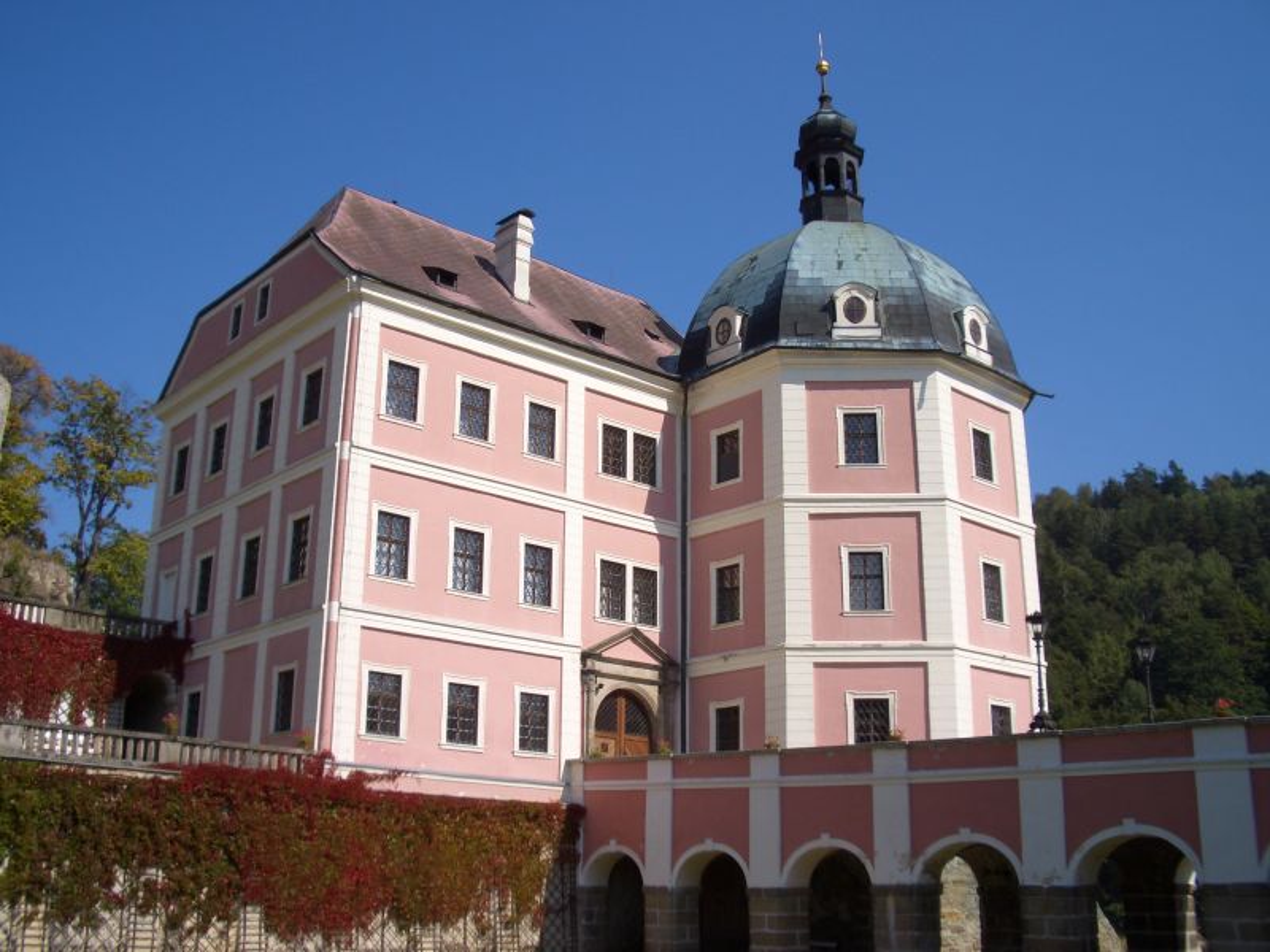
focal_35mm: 35
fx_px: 1284
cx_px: 635
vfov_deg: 40.7
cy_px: 476
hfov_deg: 52.6
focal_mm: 5.8
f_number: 4.3
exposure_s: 1/640
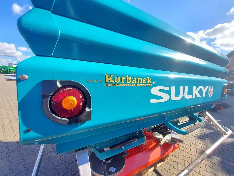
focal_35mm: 13
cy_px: 88
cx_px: 117
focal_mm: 1.74
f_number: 2.2
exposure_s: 1/621
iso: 50
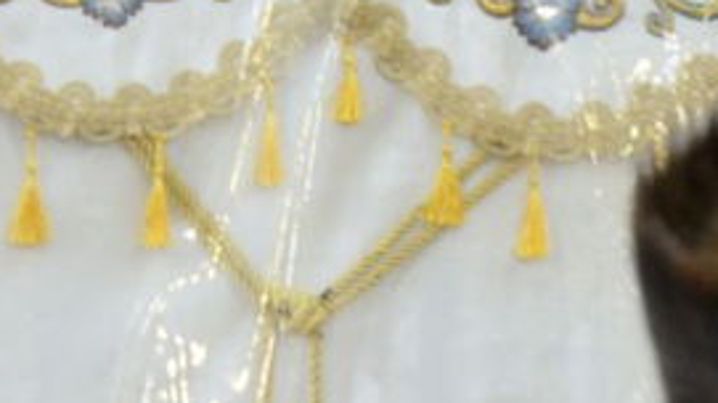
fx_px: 12880
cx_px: 93
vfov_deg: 1.8
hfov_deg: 3.2
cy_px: -655
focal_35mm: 677
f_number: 4.5
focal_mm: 125
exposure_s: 1/100
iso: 2000
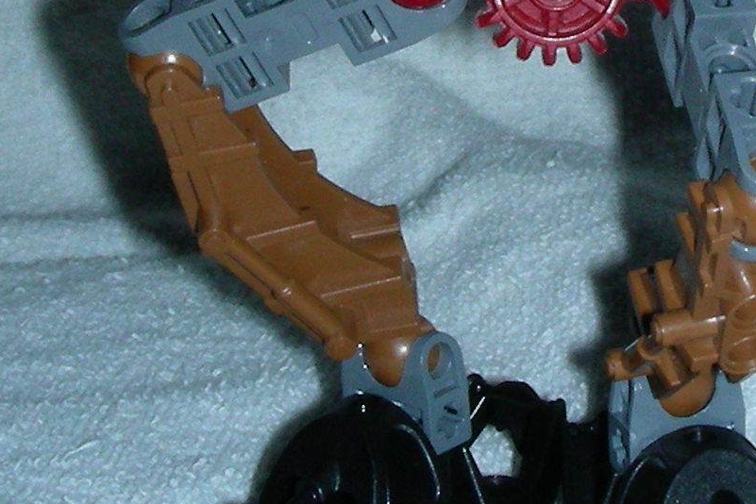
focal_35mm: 139
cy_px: -162
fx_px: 2919
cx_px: 585
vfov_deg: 9.7
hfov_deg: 14.7
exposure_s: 1/60.1
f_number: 6.8
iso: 50
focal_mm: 6.3
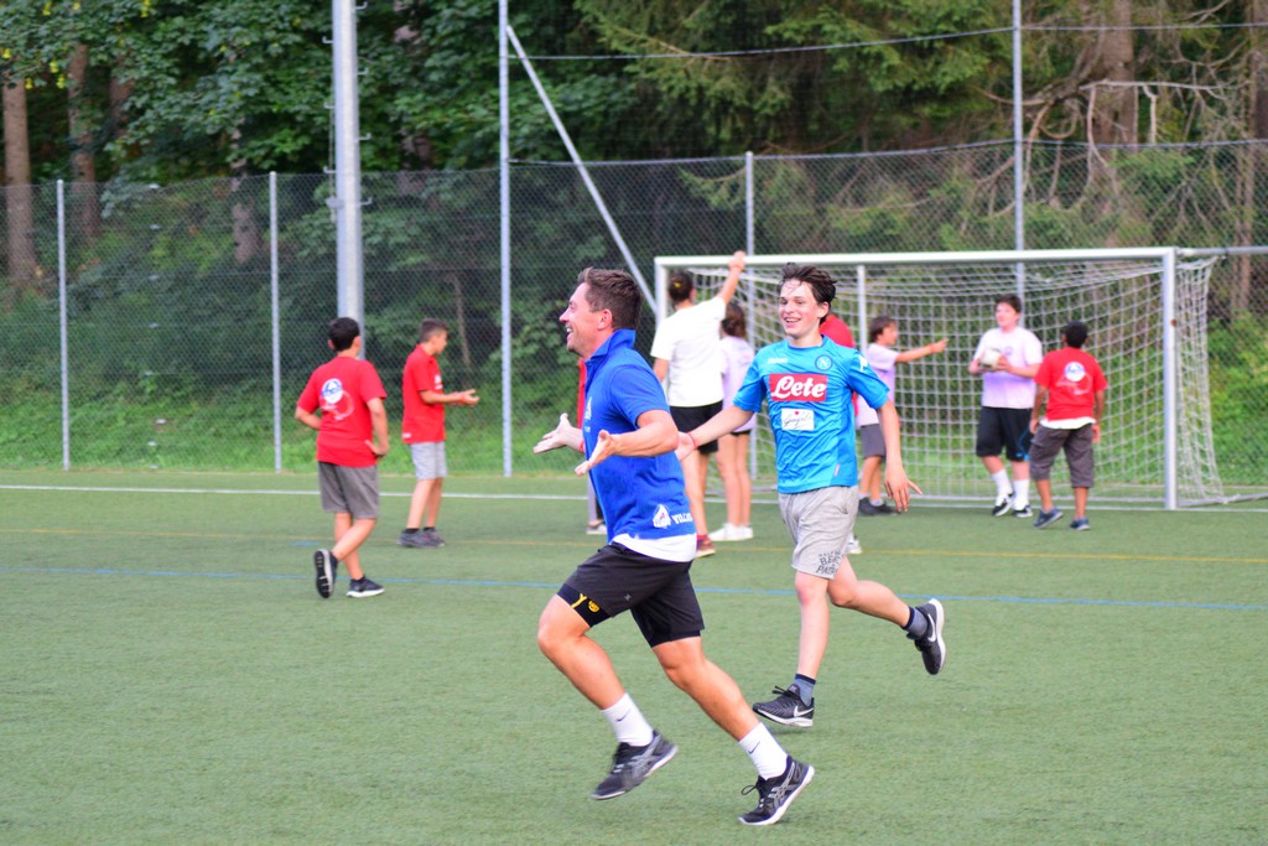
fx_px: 4755
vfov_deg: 10.2
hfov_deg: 15.2
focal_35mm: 135
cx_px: 634
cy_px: 423
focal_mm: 90
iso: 2800
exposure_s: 1/320
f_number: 4
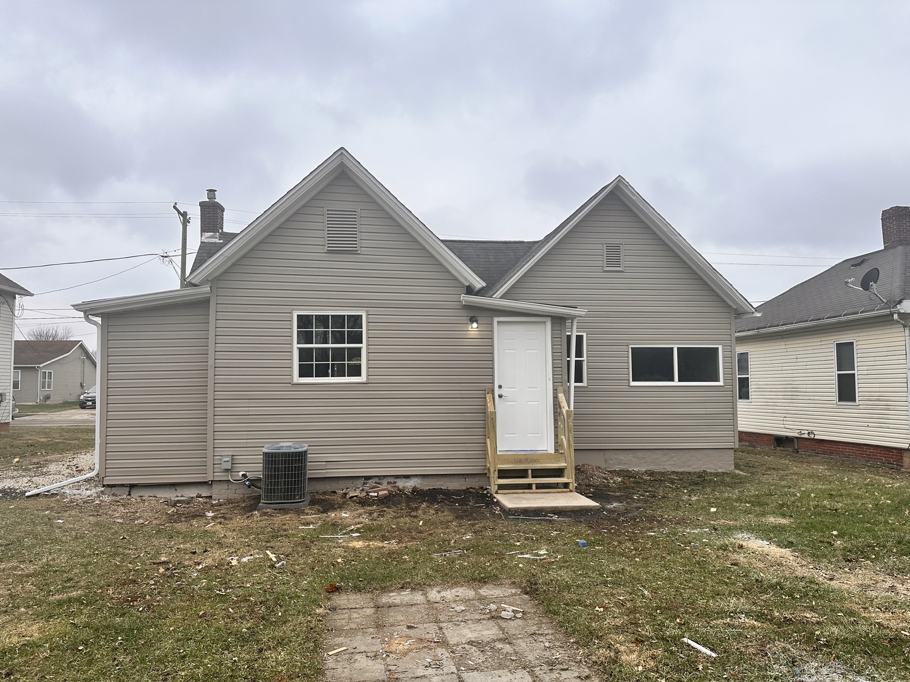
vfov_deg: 56.8
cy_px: 341
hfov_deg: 71.6
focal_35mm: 24
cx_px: 455
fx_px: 631
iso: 80
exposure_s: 1/1321
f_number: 1.78
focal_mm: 6.86
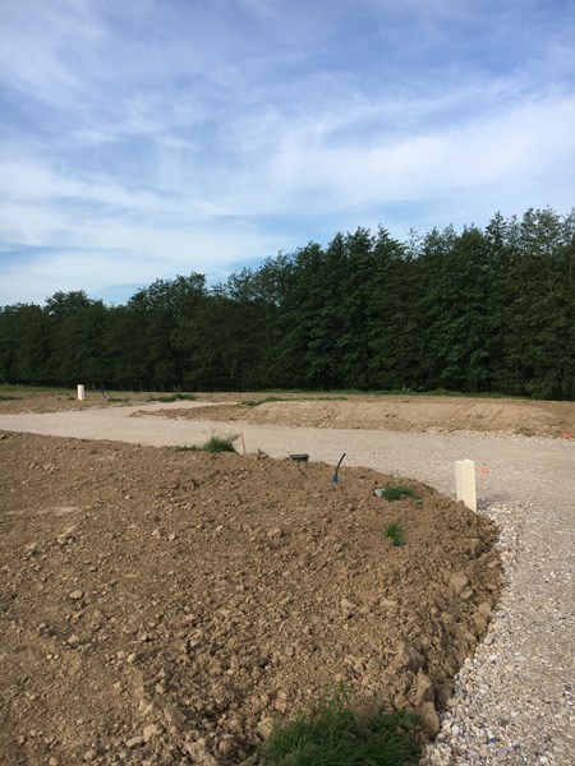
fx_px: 642
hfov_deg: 48.2
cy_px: 383
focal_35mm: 29
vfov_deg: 61.7
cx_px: 288
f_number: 2.2
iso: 25
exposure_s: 1/1148
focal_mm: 4.15
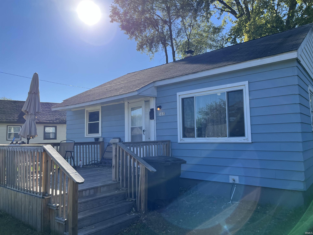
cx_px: 156
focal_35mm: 26
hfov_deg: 67.3
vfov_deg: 53.1
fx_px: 235
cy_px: 118
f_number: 1.6
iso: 50
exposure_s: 1/2358
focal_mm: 5.1
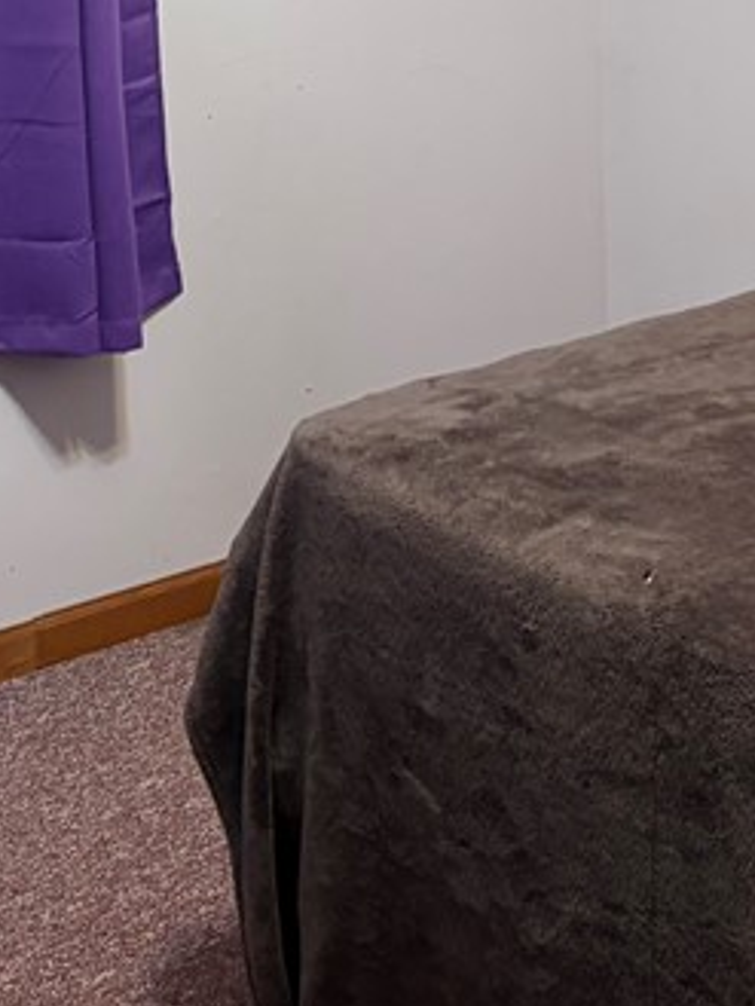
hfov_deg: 18.1
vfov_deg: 22.9
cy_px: -52
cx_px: 562
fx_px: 2354
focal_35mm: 81
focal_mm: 5.96
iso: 250
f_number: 1.6
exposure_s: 1/60
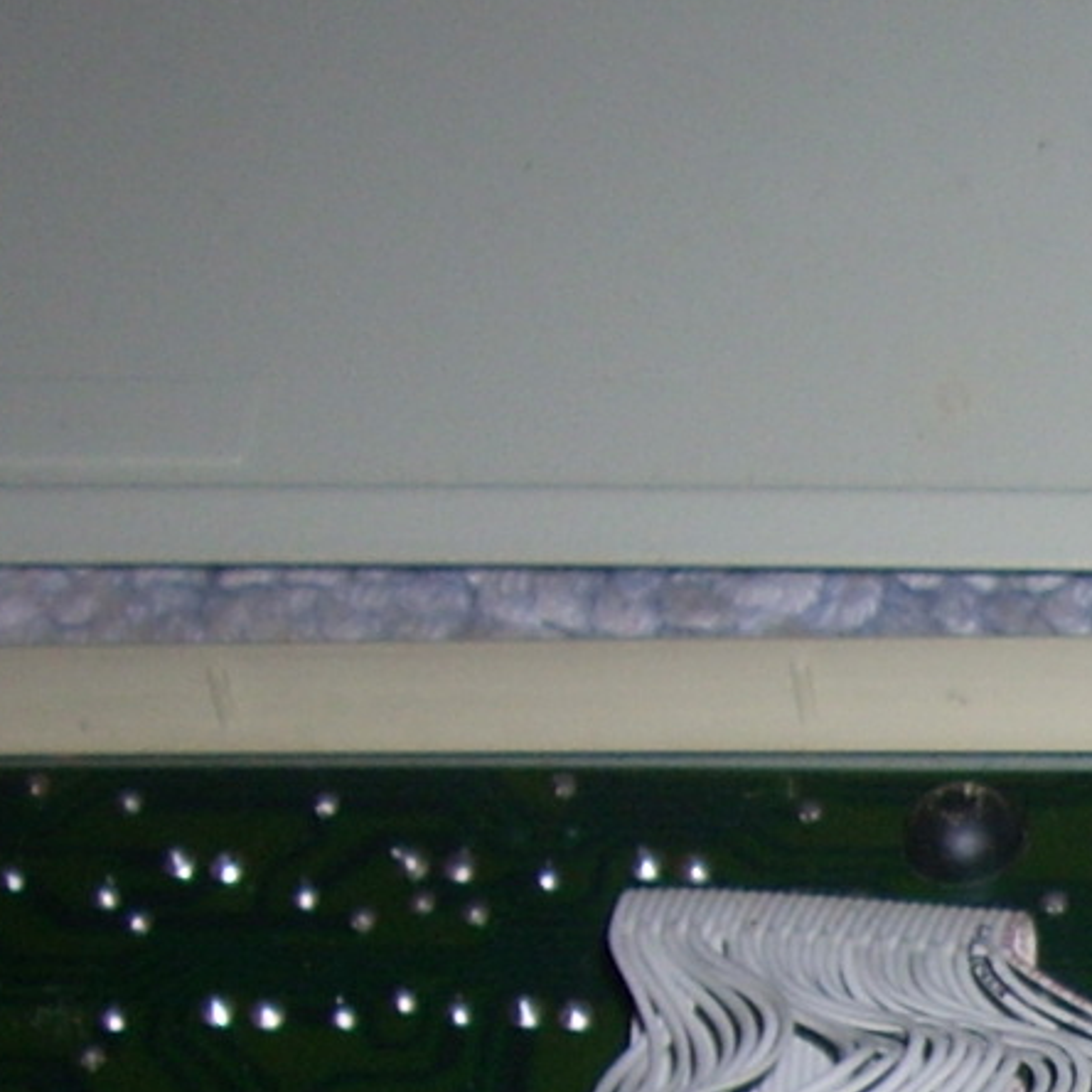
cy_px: 1338
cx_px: 2009
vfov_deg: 11.3
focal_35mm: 151
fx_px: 5389
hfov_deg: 10.8
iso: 64
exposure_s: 1/60
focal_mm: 6.2
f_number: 2.8
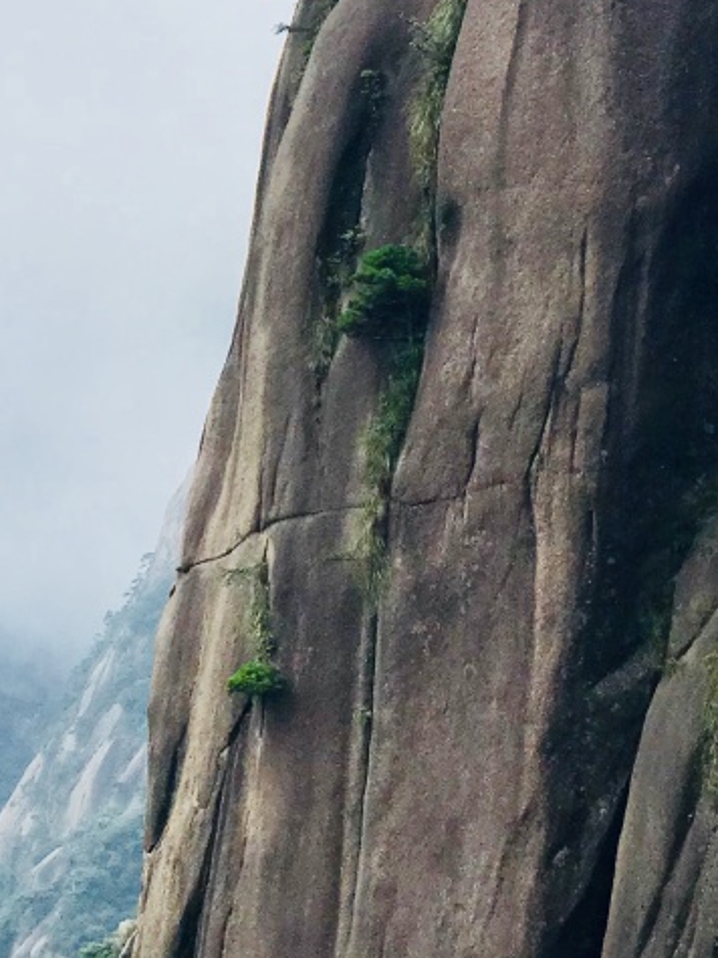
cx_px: 807
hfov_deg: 10.2
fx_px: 3984
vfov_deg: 13.6
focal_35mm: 144
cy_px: 117
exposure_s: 1/404
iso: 20
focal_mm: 6.6
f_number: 2.8
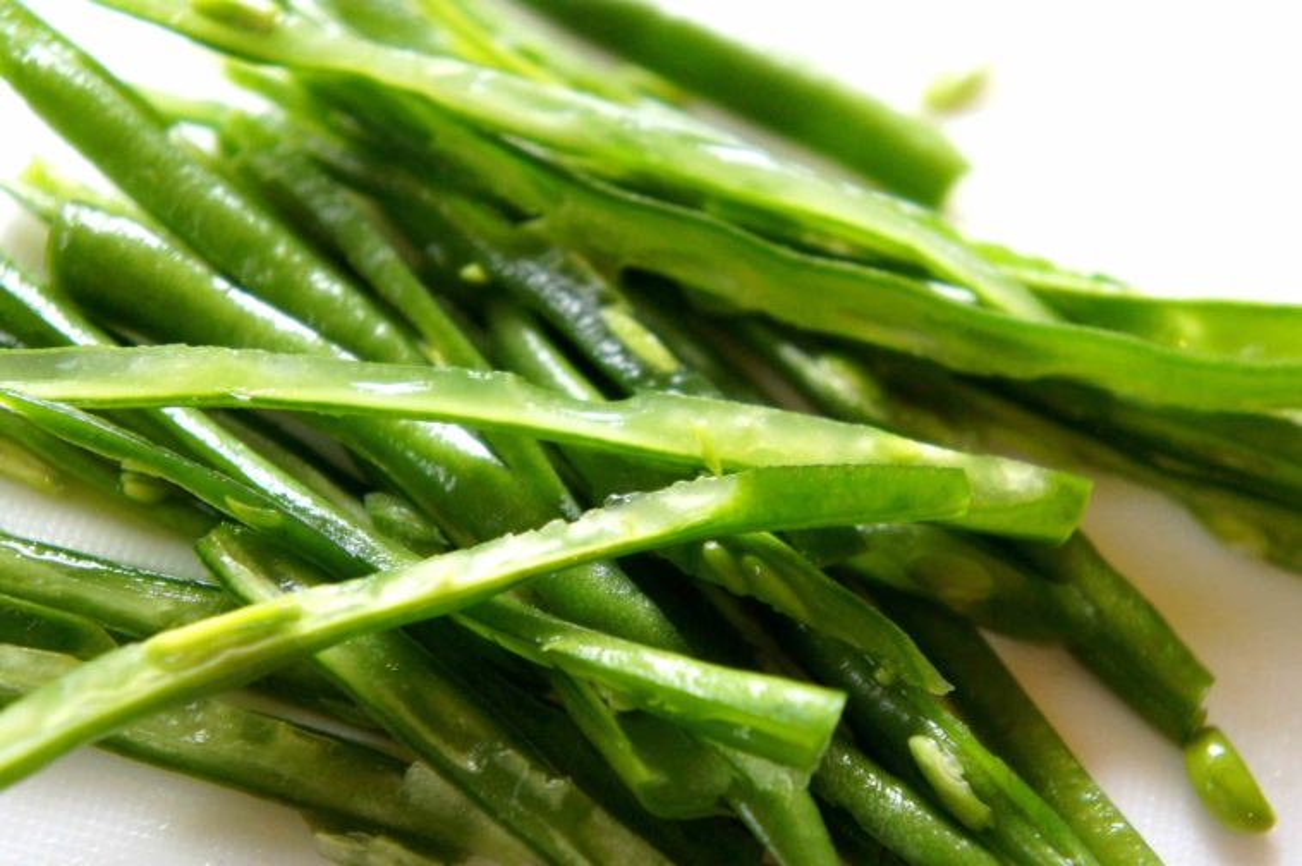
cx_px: 651
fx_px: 2710
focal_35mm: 75
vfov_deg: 18.1
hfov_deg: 27.0
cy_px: 433
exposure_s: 1/125
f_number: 5
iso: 1600
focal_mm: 50
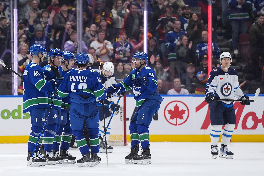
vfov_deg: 6.9
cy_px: 88
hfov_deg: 10.3
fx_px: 1466
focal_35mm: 200
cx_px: 132
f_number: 2.8
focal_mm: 200
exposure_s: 1/2500
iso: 2500
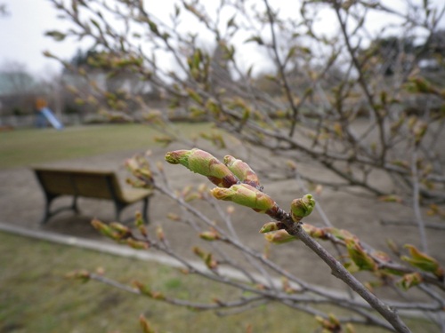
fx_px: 450
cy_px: 166
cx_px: 222
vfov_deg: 40.7
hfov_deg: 52.6
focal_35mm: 35
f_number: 3.9
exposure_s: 1/250
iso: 80
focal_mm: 6.36
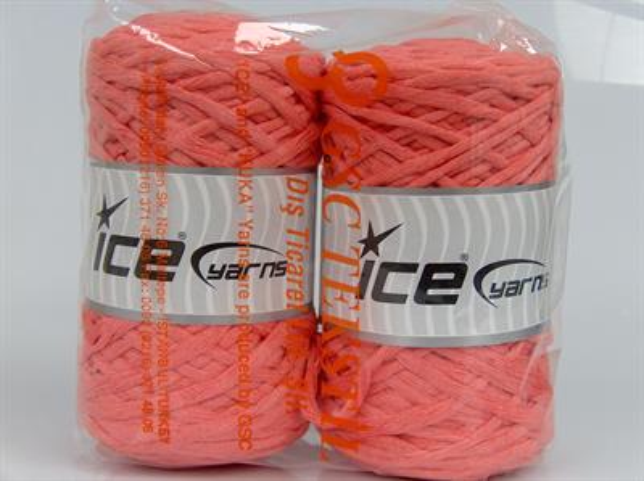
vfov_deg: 28.0
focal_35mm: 52
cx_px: 322
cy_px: 240
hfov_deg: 36.9
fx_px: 966
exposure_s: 1/84.3
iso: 200
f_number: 2.8
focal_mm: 10.64
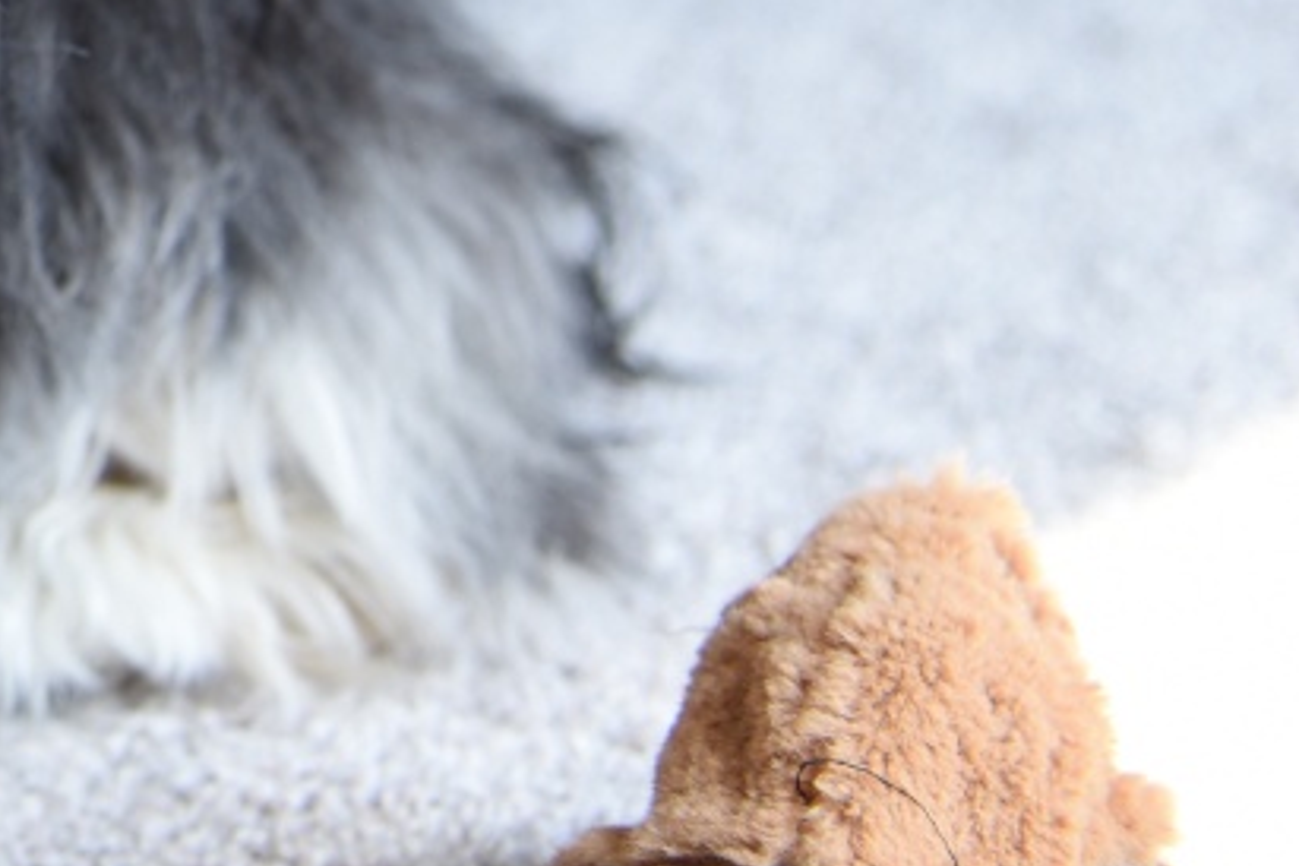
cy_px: -746
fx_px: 6458
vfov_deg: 7.4
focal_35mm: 179
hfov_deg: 10.9
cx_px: -875
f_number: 4
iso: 400
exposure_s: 1/100
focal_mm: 46
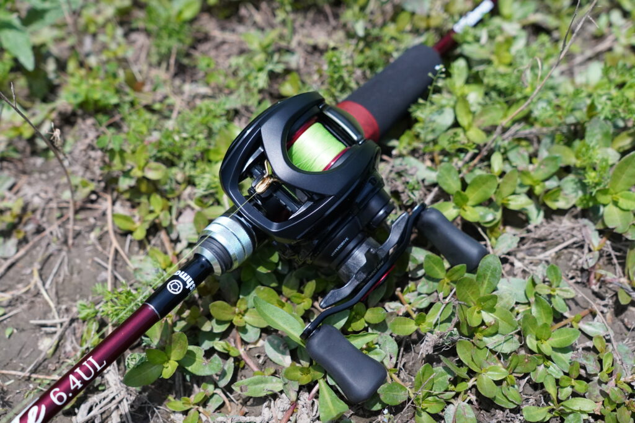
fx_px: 900
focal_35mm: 51
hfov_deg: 38.9
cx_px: 318
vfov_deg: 26.5
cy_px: 212
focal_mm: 34
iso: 1600
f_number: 4
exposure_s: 1/160
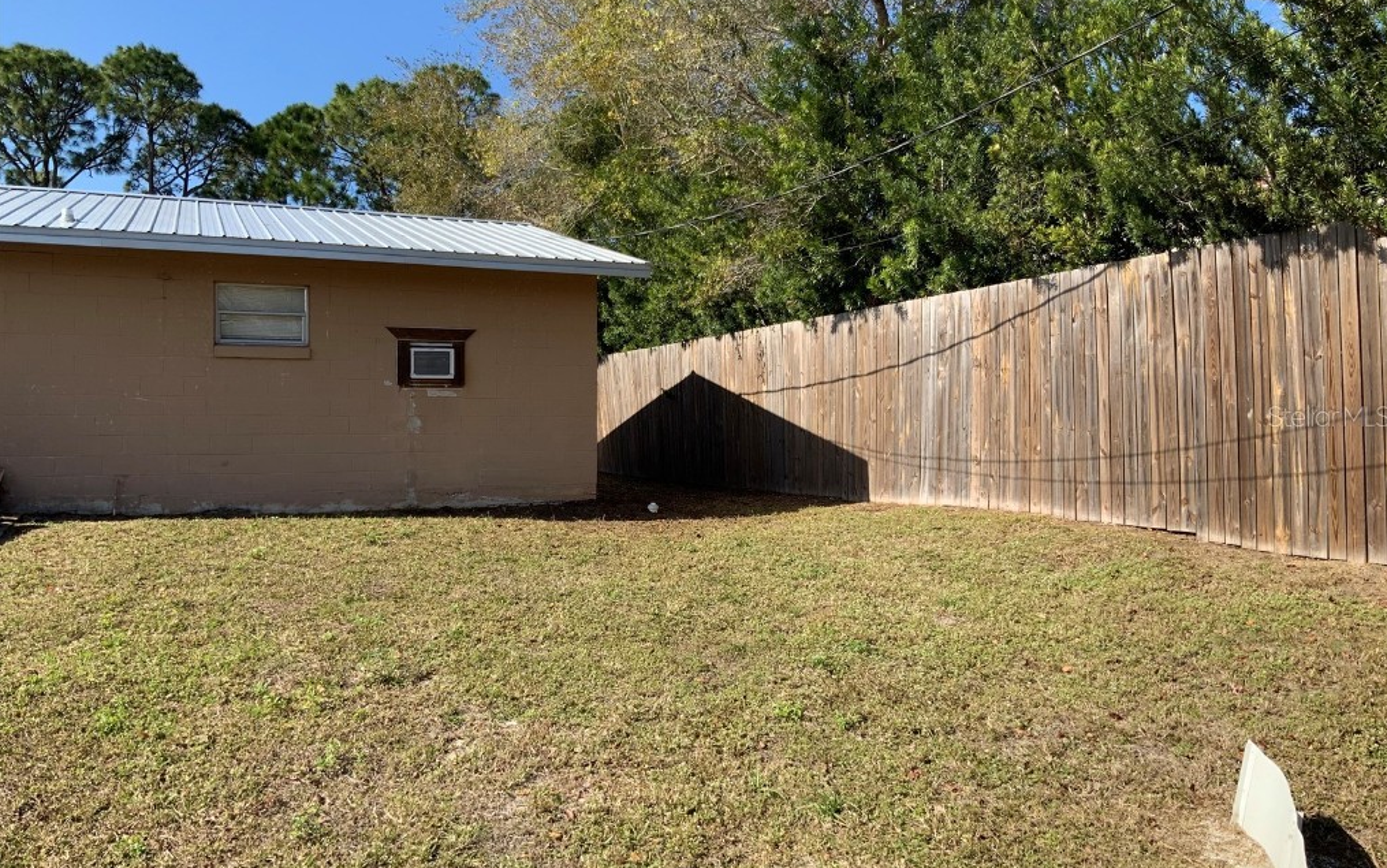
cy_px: 416
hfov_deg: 61.2
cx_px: 697
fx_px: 1172
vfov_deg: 40.6
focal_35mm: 31
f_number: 1.8
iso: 16
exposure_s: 1/1250
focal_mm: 3
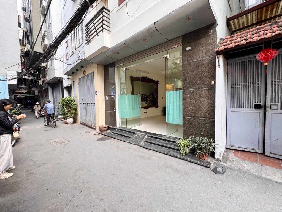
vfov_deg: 85.7
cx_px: 141
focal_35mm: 14
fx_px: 114
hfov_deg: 102.1
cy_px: 106
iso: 64
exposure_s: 1/99
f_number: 2.2
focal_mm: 2.22
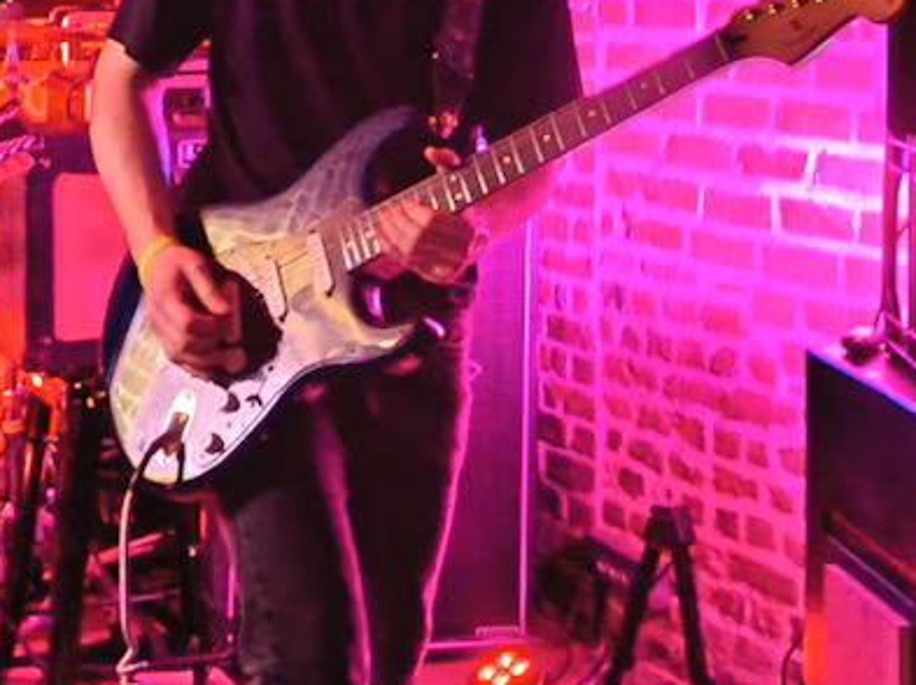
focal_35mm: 81
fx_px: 2141
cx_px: 475
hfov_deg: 24.1
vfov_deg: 17.9
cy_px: 70
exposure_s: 1/14.3
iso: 16362
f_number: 1.75
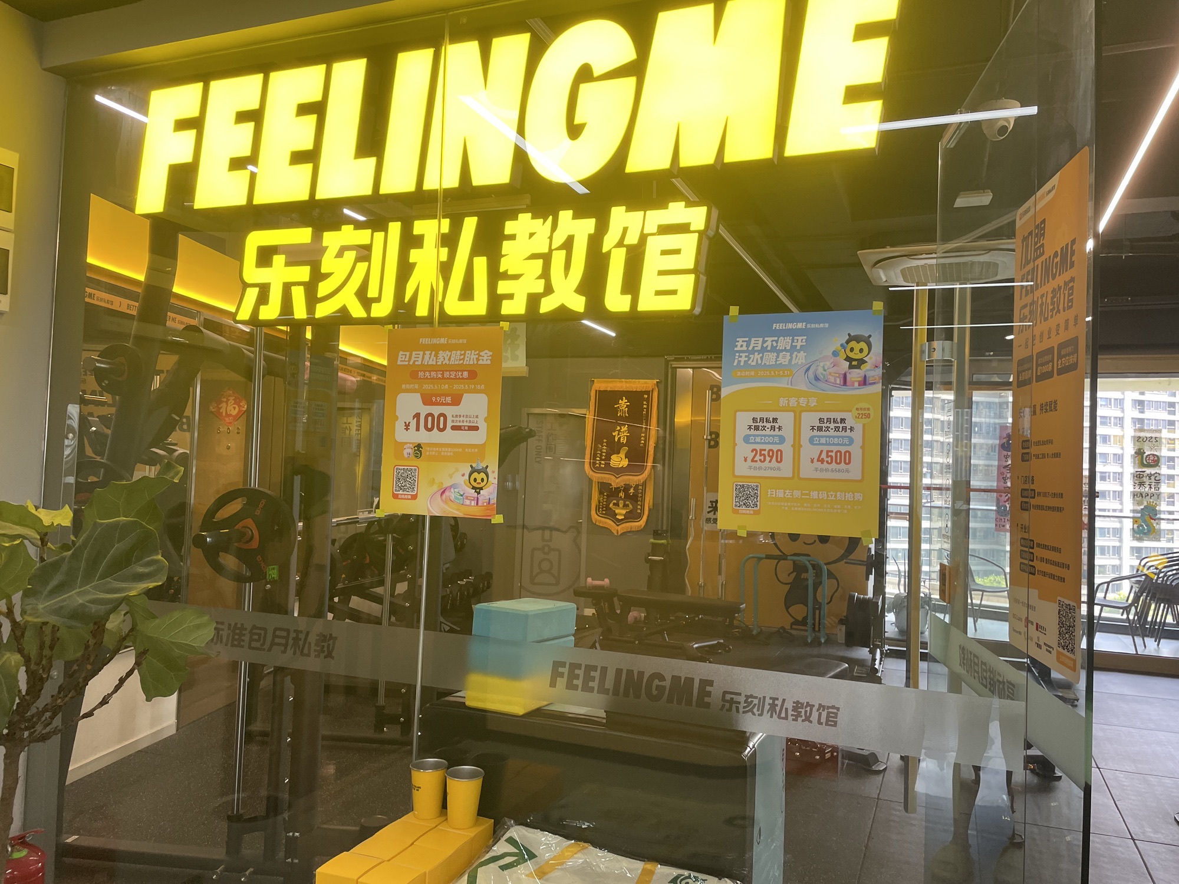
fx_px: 886
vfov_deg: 53.1
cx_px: 590
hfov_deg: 67.3
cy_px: 442
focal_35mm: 26
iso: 80
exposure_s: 1/100
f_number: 1.6
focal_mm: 4.2
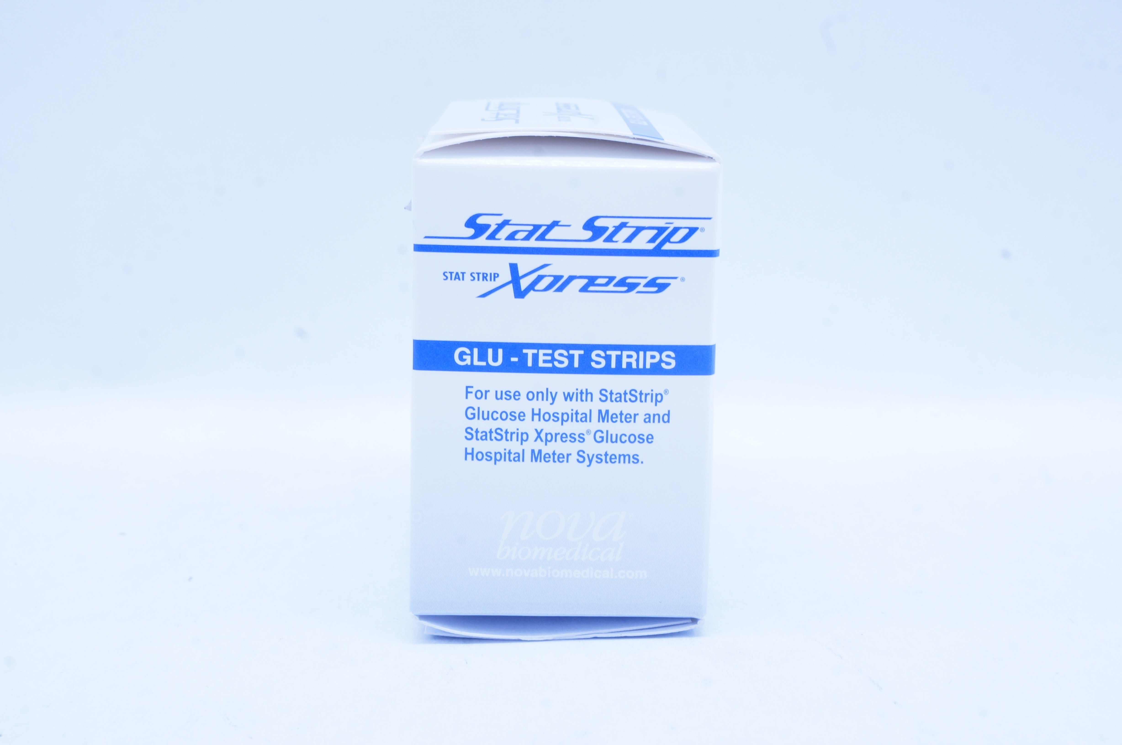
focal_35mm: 60
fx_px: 1868
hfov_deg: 33.4
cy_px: 372
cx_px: 561
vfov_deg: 22.6
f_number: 16
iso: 400
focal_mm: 40
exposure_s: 1/8
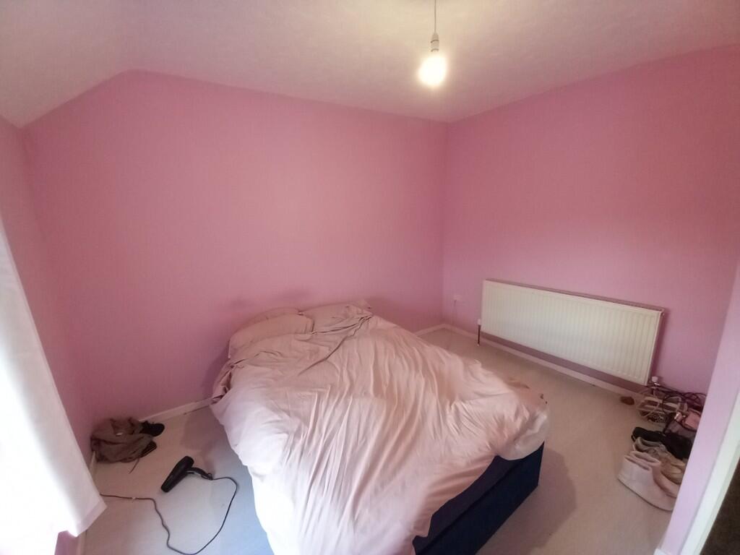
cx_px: 370
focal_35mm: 13
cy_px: 278
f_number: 2.2
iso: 250
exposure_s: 1/33.3
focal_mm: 1.13
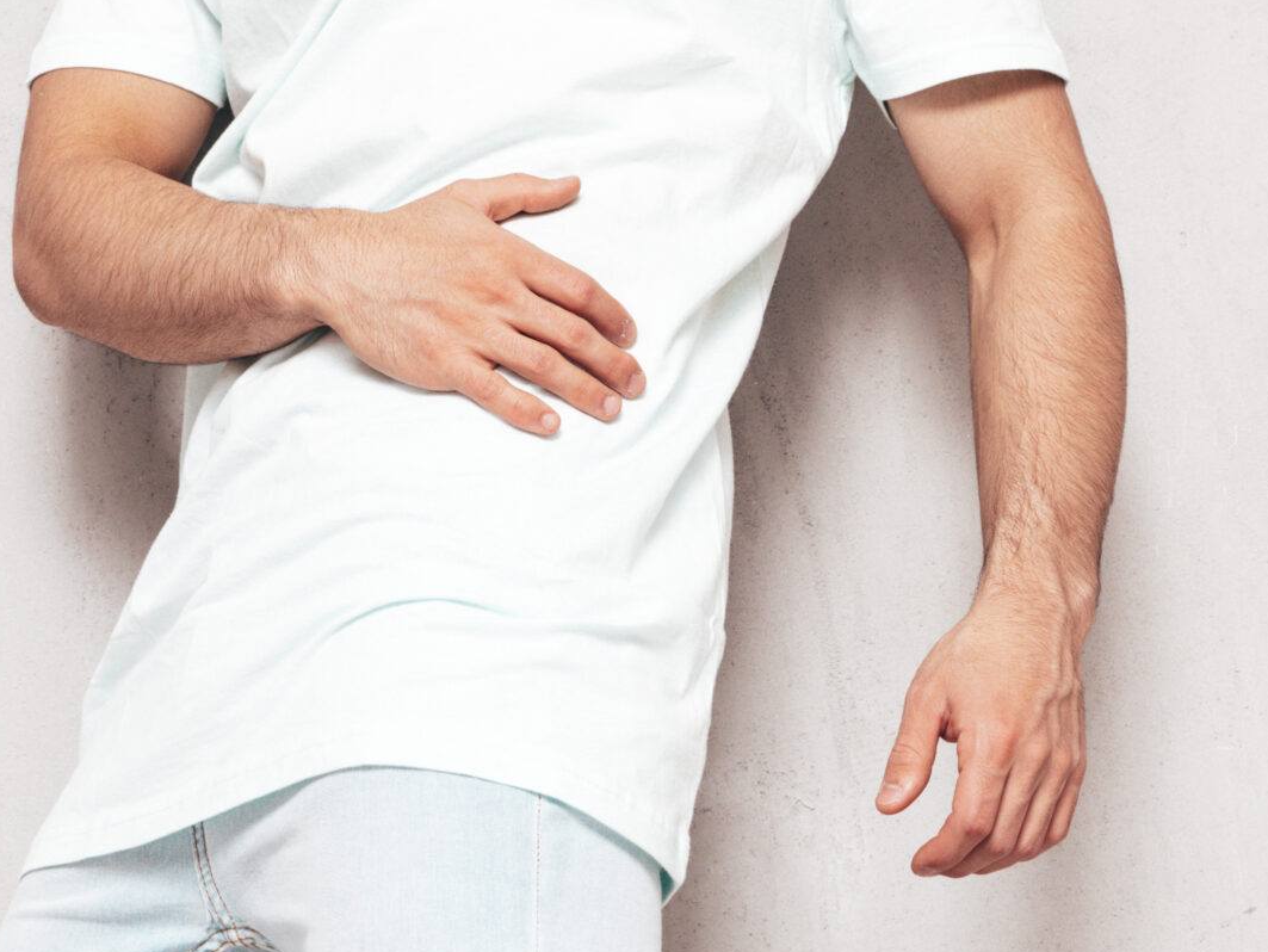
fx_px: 4764
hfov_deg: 15.2
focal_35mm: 130
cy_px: 128
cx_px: 751
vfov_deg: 11.4
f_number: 4
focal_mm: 26
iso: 200
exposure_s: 1/160
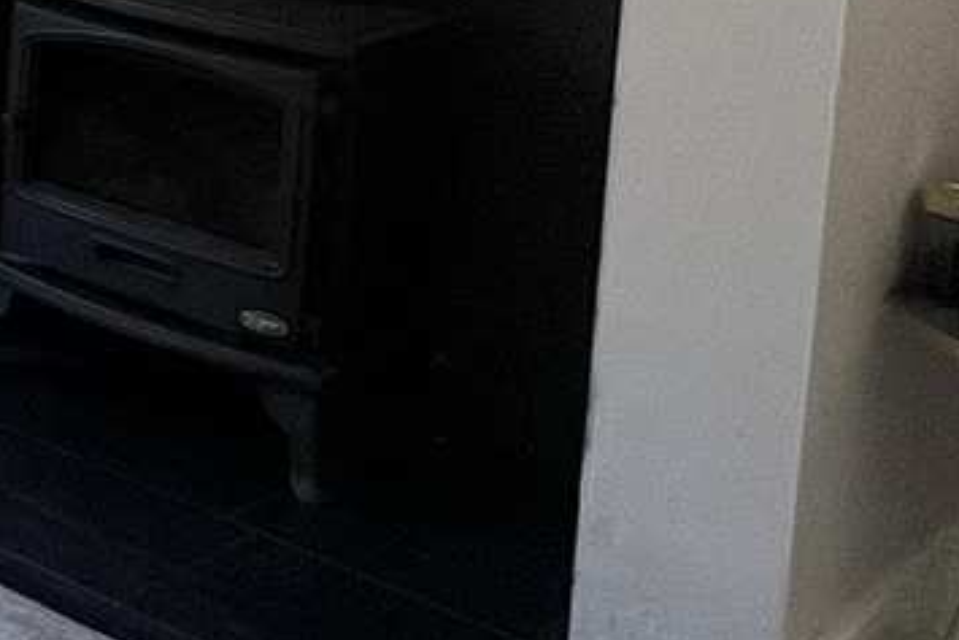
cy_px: -297
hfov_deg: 18.1
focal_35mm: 78
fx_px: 2079
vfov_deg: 16.1
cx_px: -932
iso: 160
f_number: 1.8
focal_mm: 1.57
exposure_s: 1/100
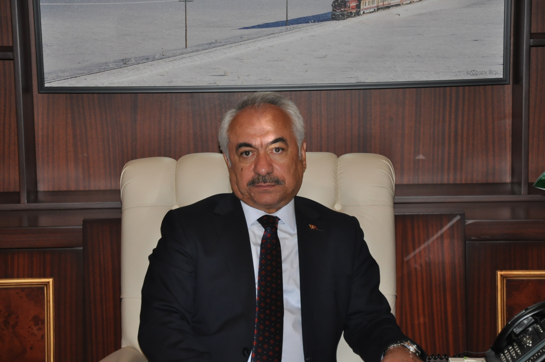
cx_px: 272
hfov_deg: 15.2
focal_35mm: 135
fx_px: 2041
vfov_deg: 10.1
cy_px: 181
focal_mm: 90
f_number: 5.6
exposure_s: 1/60
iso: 800
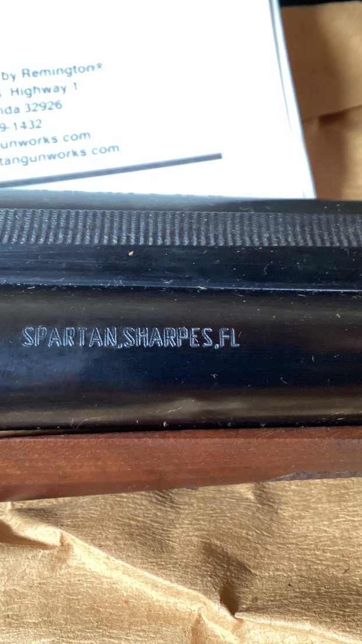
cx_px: 161
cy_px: 326
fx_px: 785
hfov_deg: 26.0
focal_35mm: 46
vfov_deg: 44.6
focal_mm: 3.3
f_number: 2.4
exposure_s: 1/30
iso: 500
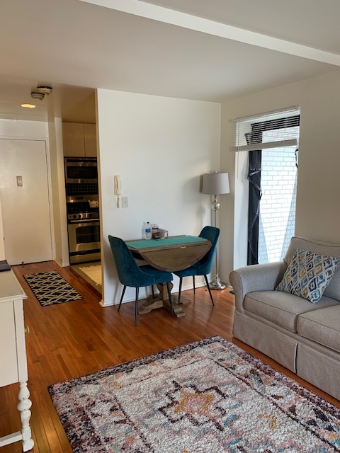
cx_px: 170
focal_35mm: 26
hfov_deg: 53.1
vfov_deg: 67.3
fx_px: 340
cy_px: 226
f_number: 1.8
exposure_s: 1/60
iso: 100
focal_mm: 4.25
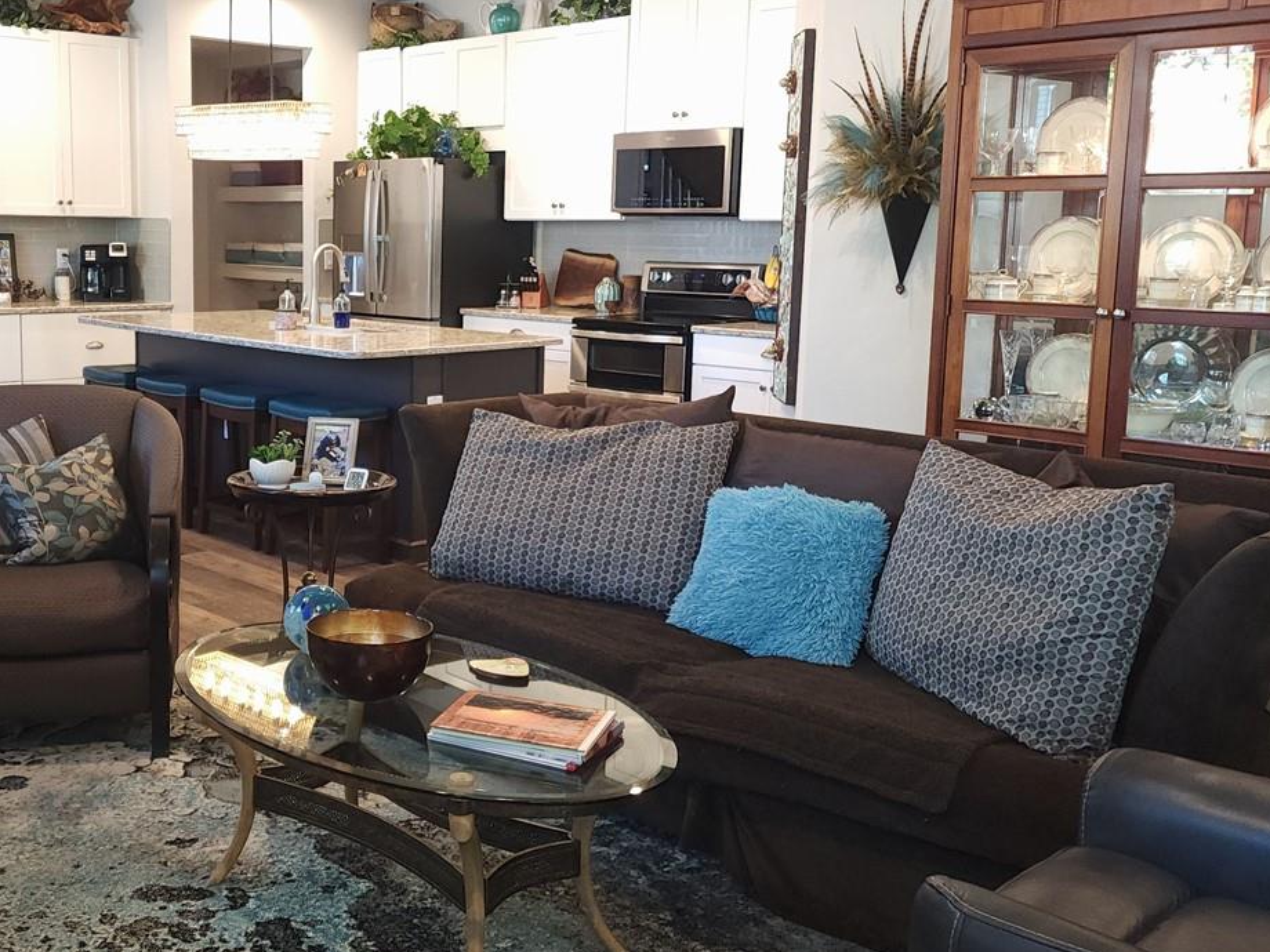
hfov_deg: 45.7
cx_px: 373
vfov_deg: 35.9
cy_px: 429
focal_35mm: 40
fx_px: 1468
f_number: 1.8
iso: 320
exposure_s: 1/60
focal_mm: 6.4
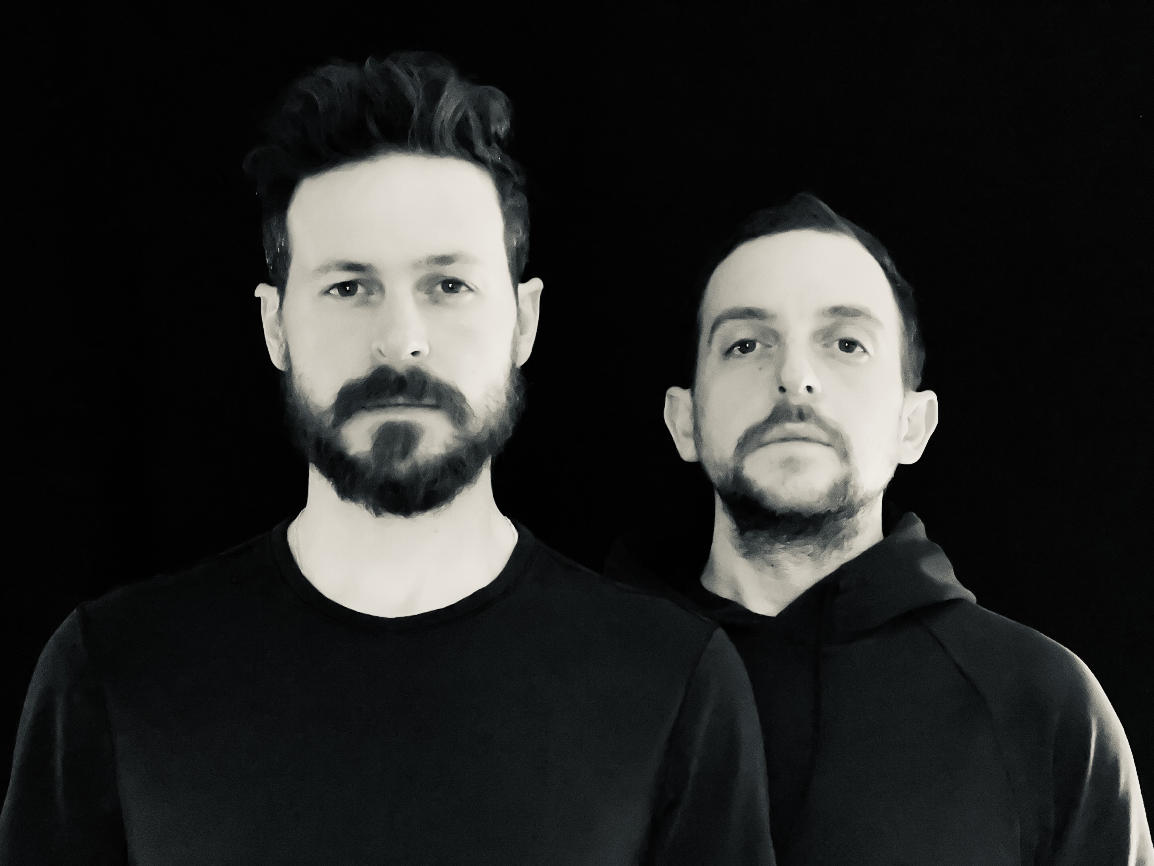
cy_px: 433
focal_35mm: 77
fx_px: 2567
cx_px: 577
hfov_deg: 25.3
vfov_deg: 19.1
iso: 2000
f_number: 2.8
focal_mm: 9
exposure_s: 1/30
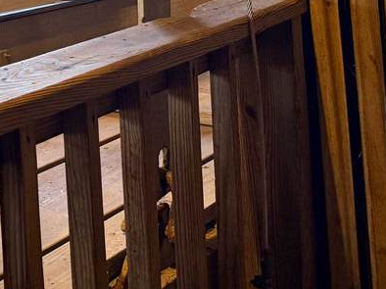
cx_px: -207
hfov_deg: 20.9
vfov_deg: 16.8
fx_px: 869
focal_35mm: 78
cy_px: -165
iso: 200
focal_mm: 6.76
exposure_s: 1/139
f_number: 1.78
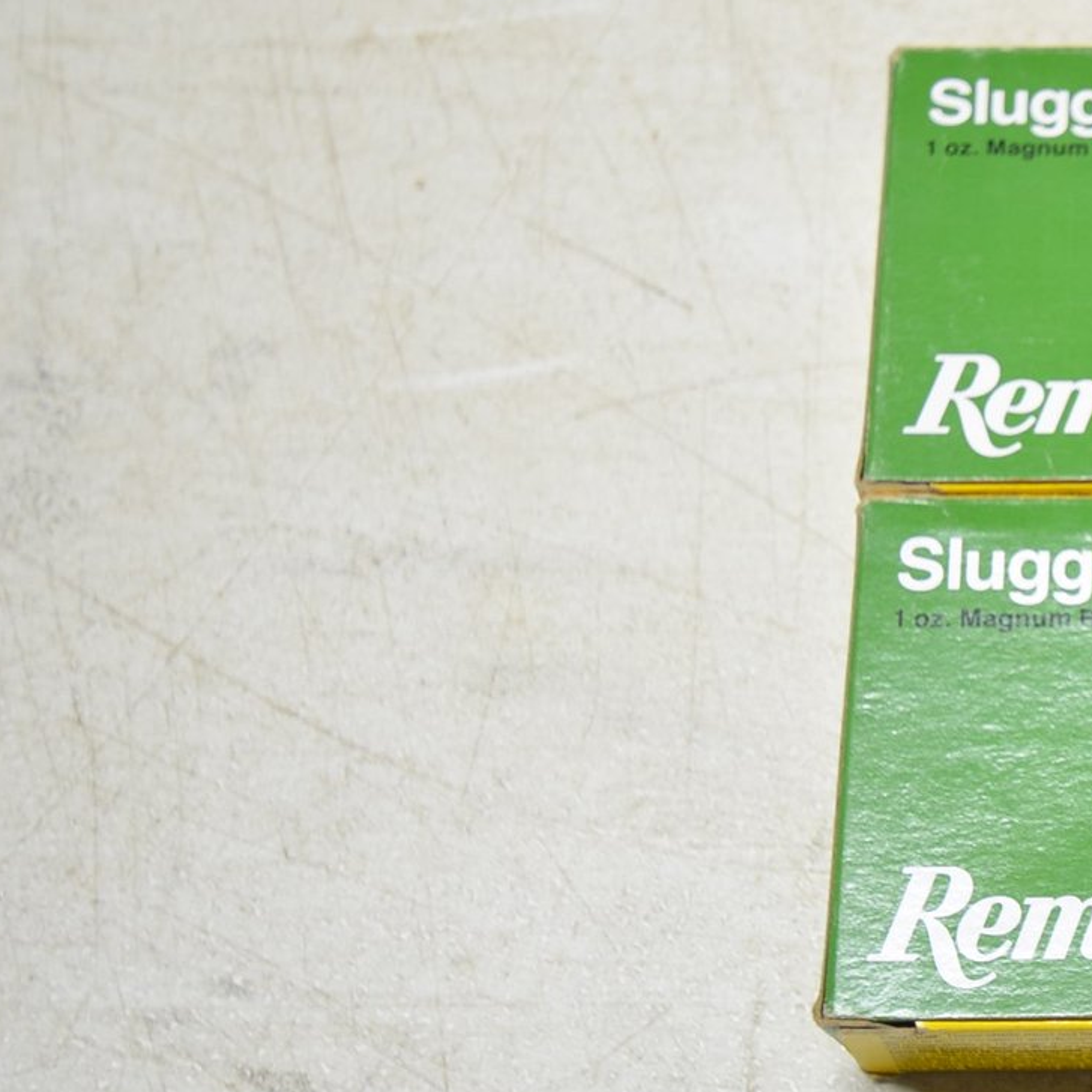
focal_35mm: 72
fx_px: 2570
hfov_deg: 22.3
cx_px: 1272
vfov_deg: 24.0
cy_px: 468
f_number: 4.5
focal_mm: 24
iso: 640
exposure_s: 1/100
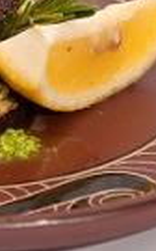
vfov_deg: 5.9
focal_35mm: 355
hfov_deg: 3.7
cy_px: 2
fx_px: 2423
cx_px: -61
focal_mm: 70
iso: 200
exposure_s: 1/80
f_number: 5.6
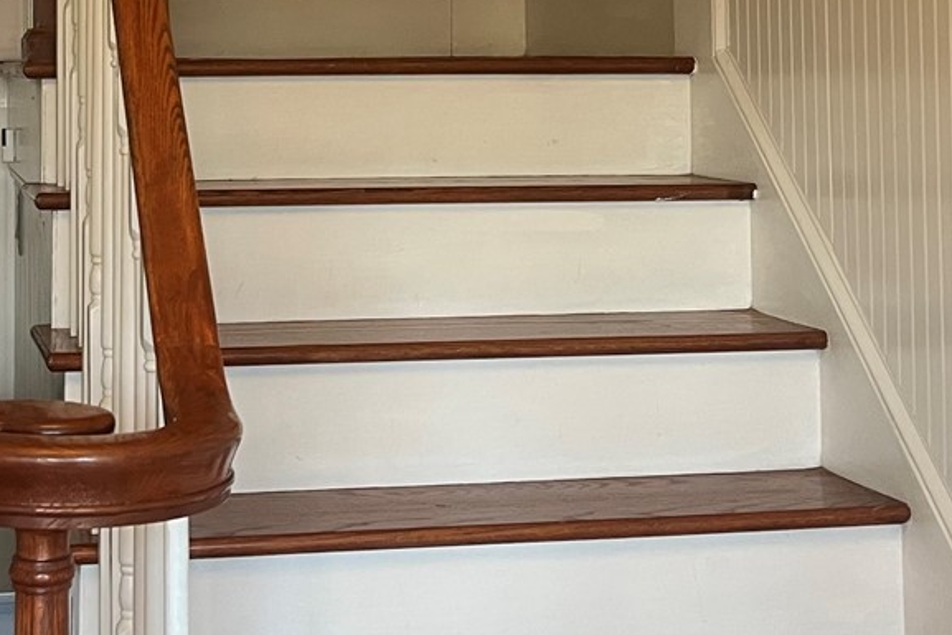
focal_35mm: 75
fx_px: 1984
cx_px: 299
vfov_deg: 17.6
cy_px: -49
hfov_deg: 26.8
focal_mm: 5.1
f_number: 1.6
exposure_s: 1/60
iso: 100
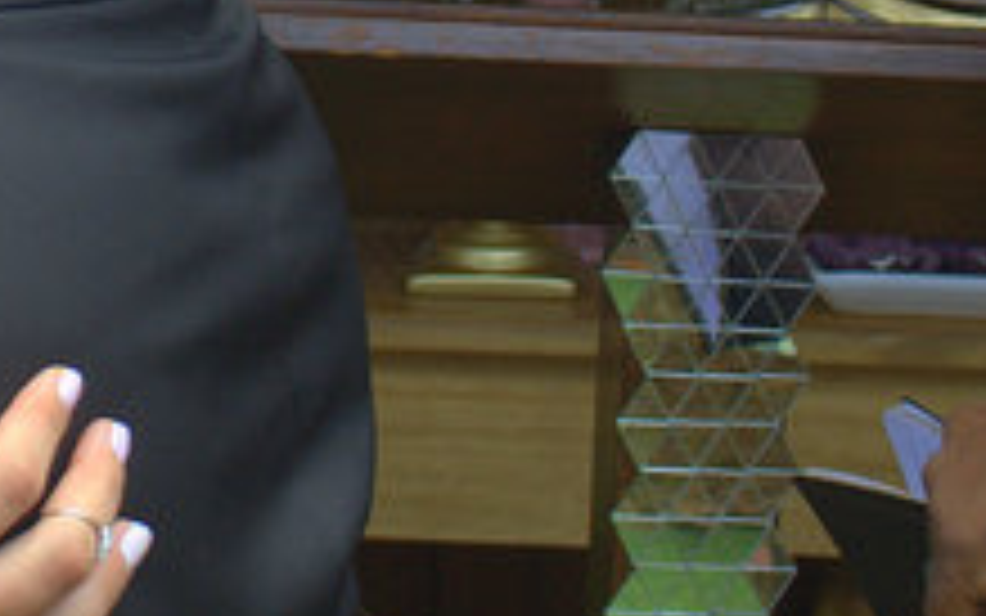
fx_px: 5403
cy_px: -443
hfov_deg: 10.3
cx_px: -68
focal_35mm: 201
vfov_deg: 6.4
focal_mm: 24
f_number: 5.6
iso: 110
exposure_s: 1/125
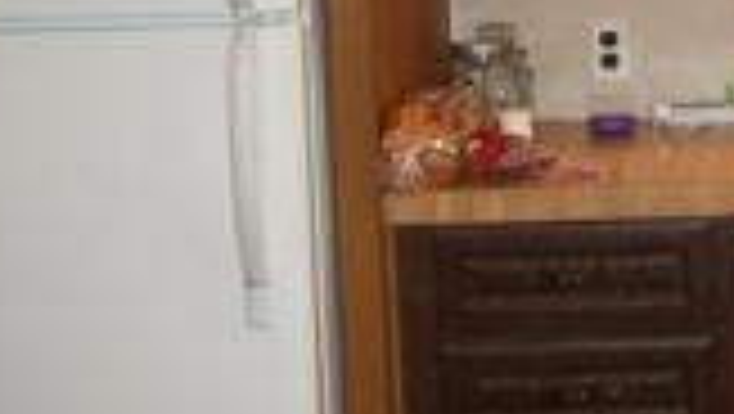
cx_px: 761
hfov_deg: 23.0
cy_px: -63
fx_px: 1714
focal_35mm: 88
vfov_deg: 13.5
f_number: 3.3
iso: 160
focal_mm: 5.9
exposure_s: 1/30
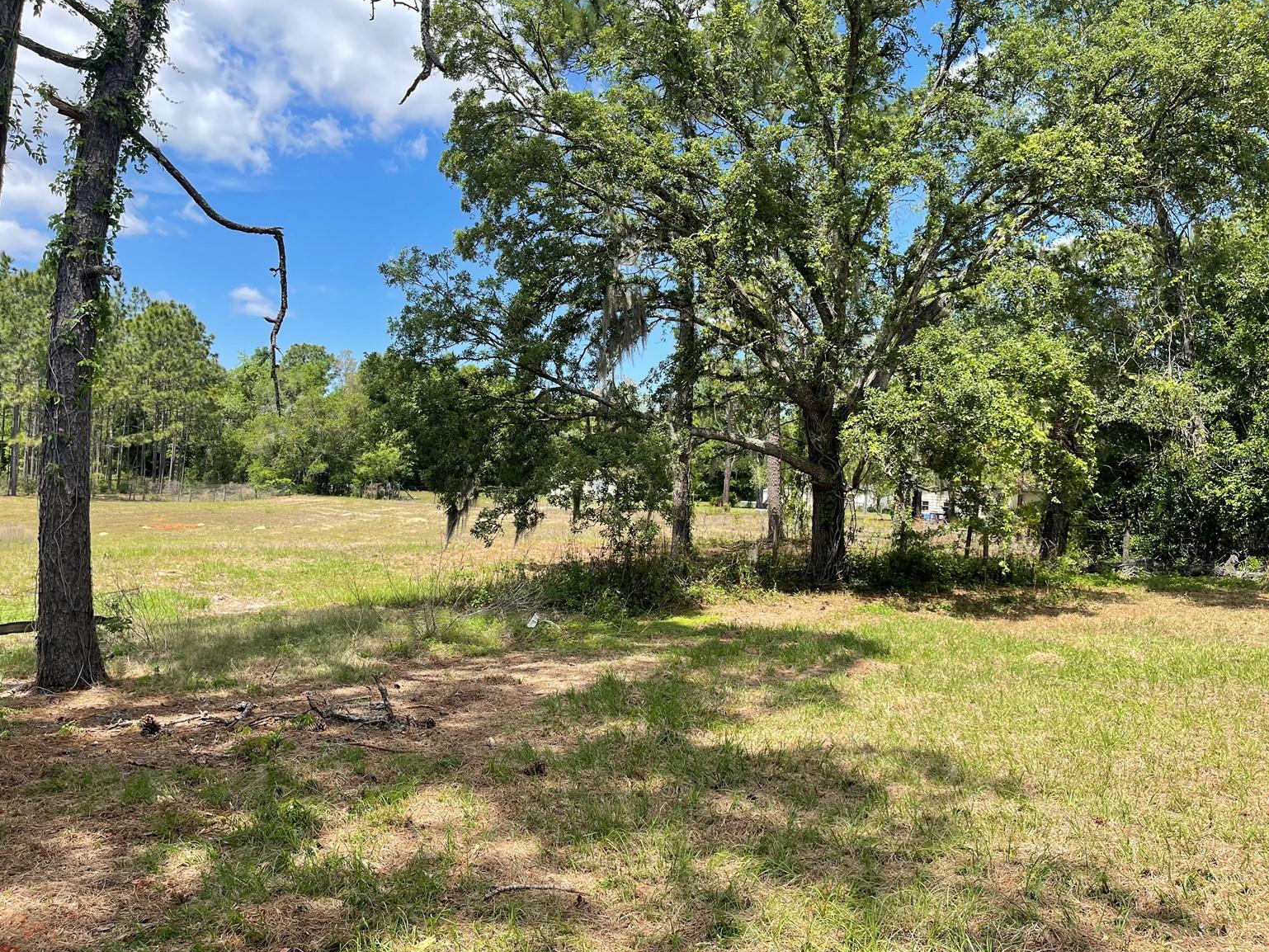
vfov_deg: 53.1
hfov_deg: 67.3
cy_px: 460
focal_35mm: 26
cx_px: 620
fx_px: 953
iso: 32
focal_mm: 5.1
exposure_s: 1/1883
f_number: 1.6
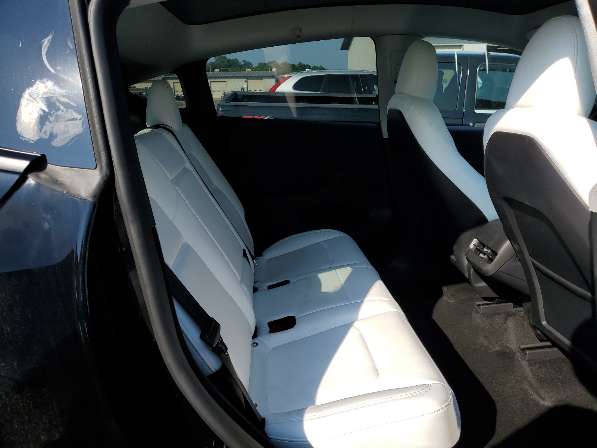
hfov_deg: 67.3
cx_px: 298
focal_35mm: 26
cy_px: 224
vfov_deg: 53.1
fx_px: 448
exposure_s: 1/2500
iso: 50
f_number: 1.5
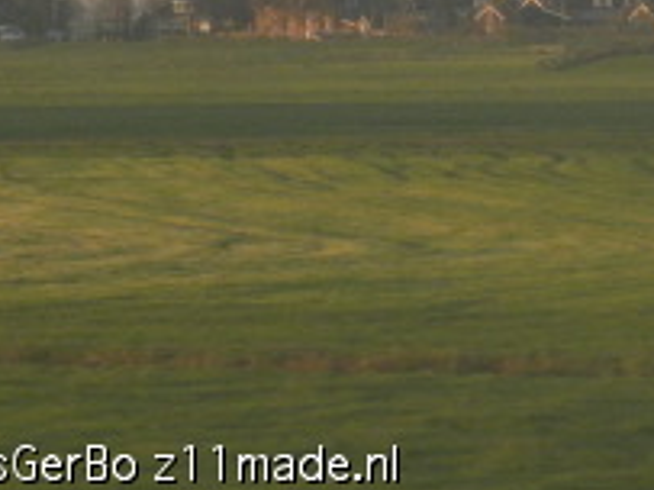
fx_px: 9667
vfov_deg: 2.9
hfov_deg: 3.9
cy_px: -268
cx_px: 844
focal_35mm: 512
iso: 277
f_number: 4.5
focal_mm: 28.8
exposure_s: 1/107
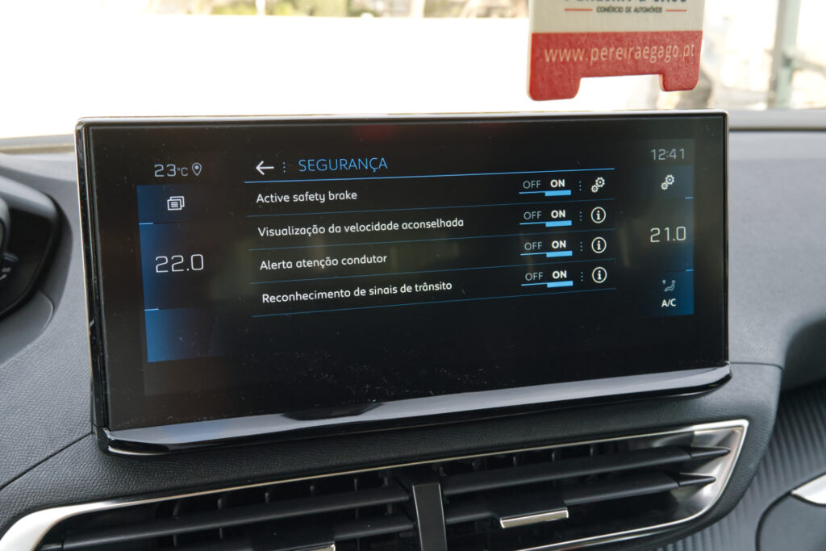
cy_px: 276
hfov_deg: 48.5
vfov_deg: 33.4
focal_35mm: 40
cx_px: 413
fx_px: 918
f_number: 9
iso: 2000
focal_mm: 26.4
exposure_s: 1/200
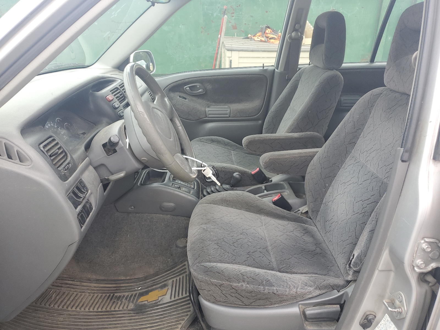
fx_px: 330
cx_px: 220
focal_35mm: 26
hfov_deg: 67.3
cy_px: 165
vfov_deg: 53.1
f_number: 1.5
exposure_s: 1/185
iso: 50
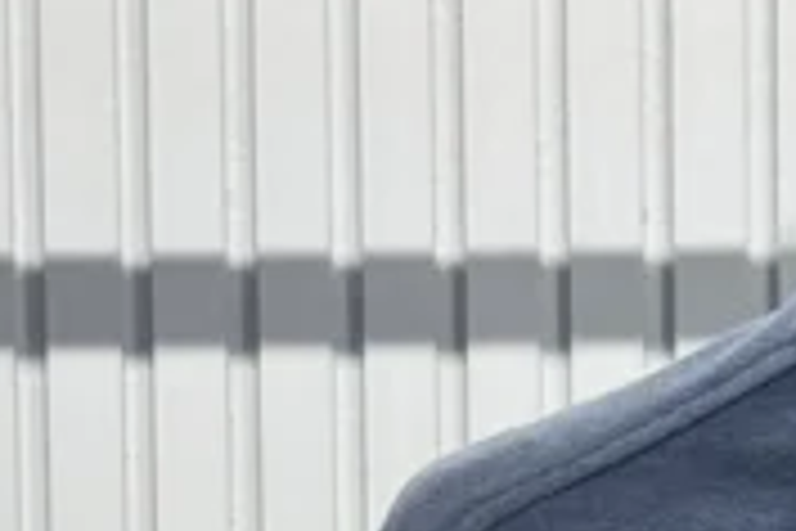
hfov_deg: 7.7
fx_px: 5815
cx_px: 1210
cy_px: 1280
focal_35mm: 263
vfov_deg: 5.1
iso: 64
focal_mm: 6.76
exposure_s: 1/100
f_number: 1.78
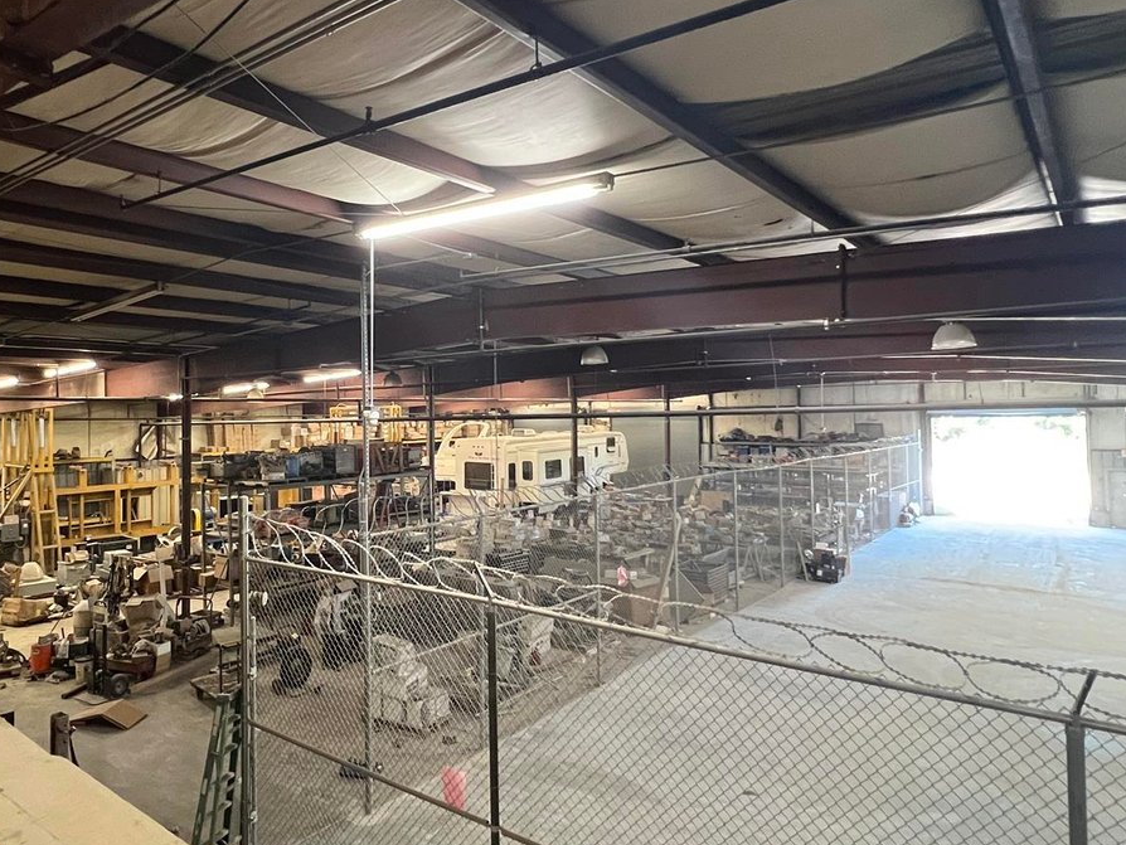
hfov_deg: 75.0
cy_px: 388
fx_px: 716
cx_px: 418
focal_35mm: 22
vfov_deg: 61.0
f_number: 1.8
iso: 500
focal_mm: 1.57
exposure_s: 1/60
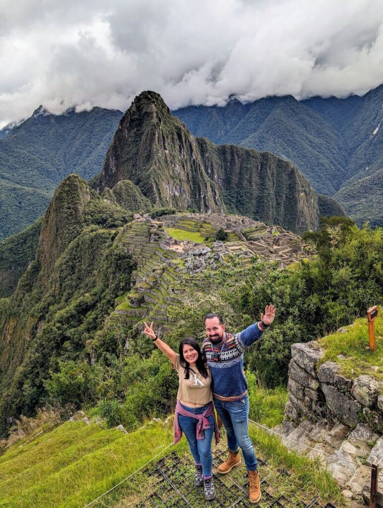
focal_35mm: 24
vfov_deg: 71.5
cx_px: 192
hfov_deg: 56.9
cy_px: 254
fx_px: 353
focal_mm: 6.9
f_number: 1.68
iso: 21
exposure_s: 1/540
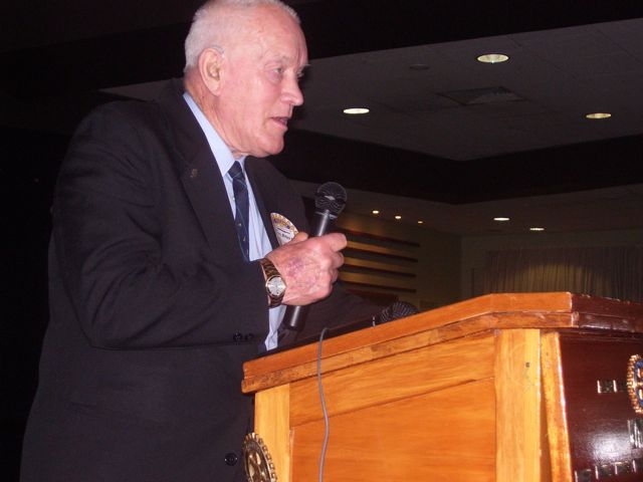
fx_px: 1300
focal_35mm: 70
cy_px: 241
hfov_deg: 27.8
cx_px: 322
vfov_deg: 21.0
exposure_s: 1/90
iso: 200
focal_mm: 11.6
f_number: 4
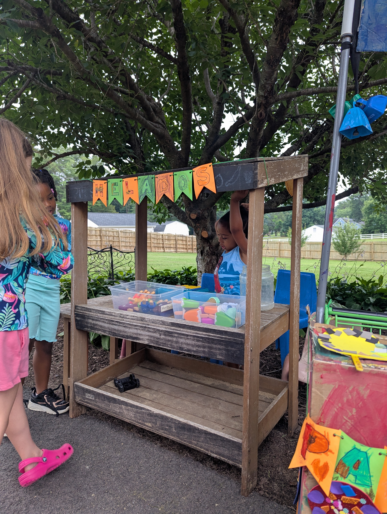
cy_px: 257
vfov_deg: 71.5
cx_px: 194
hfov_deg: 56.9
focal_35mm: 24
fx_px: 357
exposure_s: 1/250
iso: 77
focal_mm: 6.81
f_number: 1.85
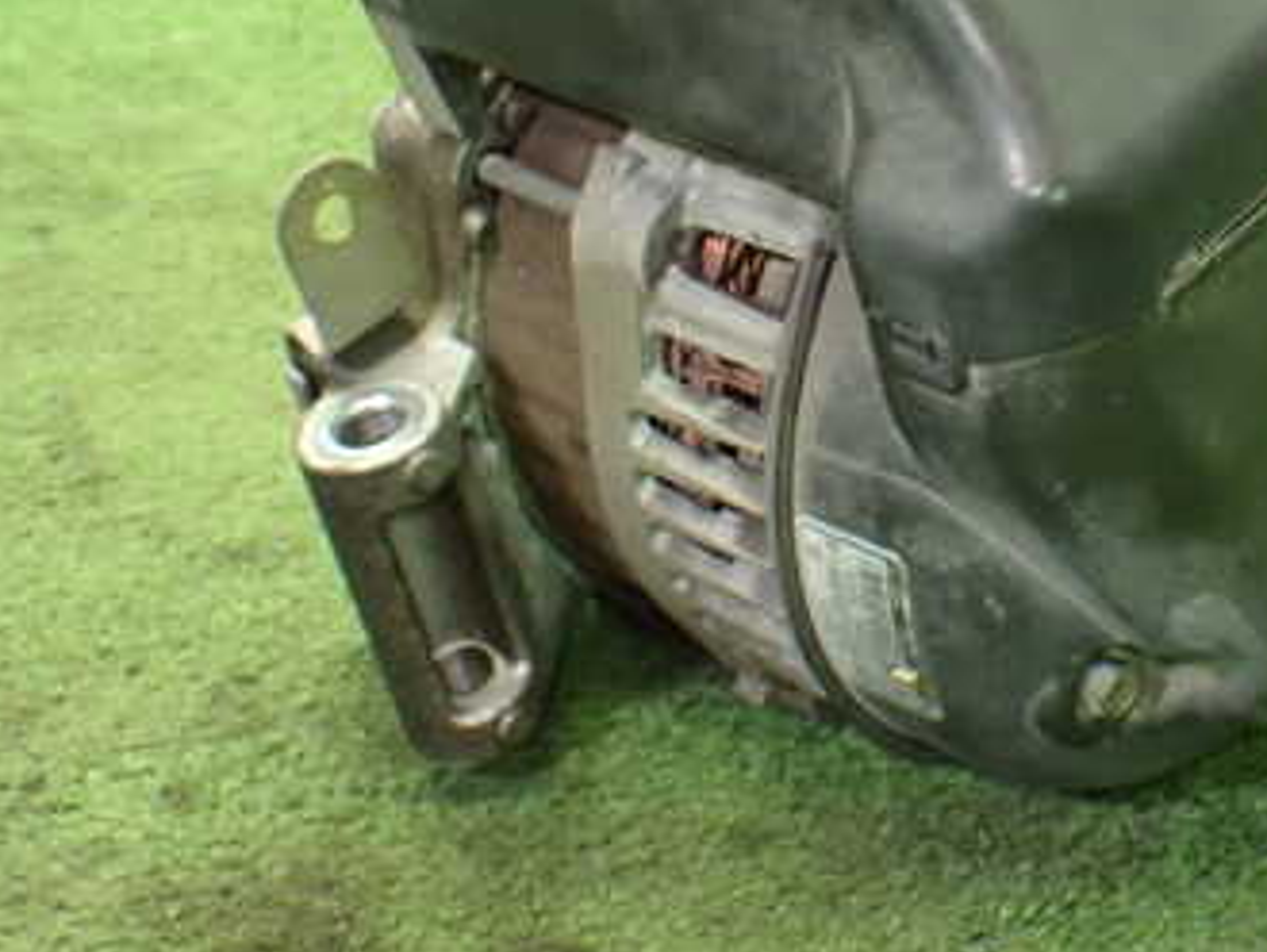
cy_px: 203
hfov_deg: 24.1
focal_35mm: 80
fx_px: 2930
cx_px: 994
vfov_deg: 18.3
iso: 1000
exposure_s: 1/40
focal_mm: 7.84
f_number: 2.9
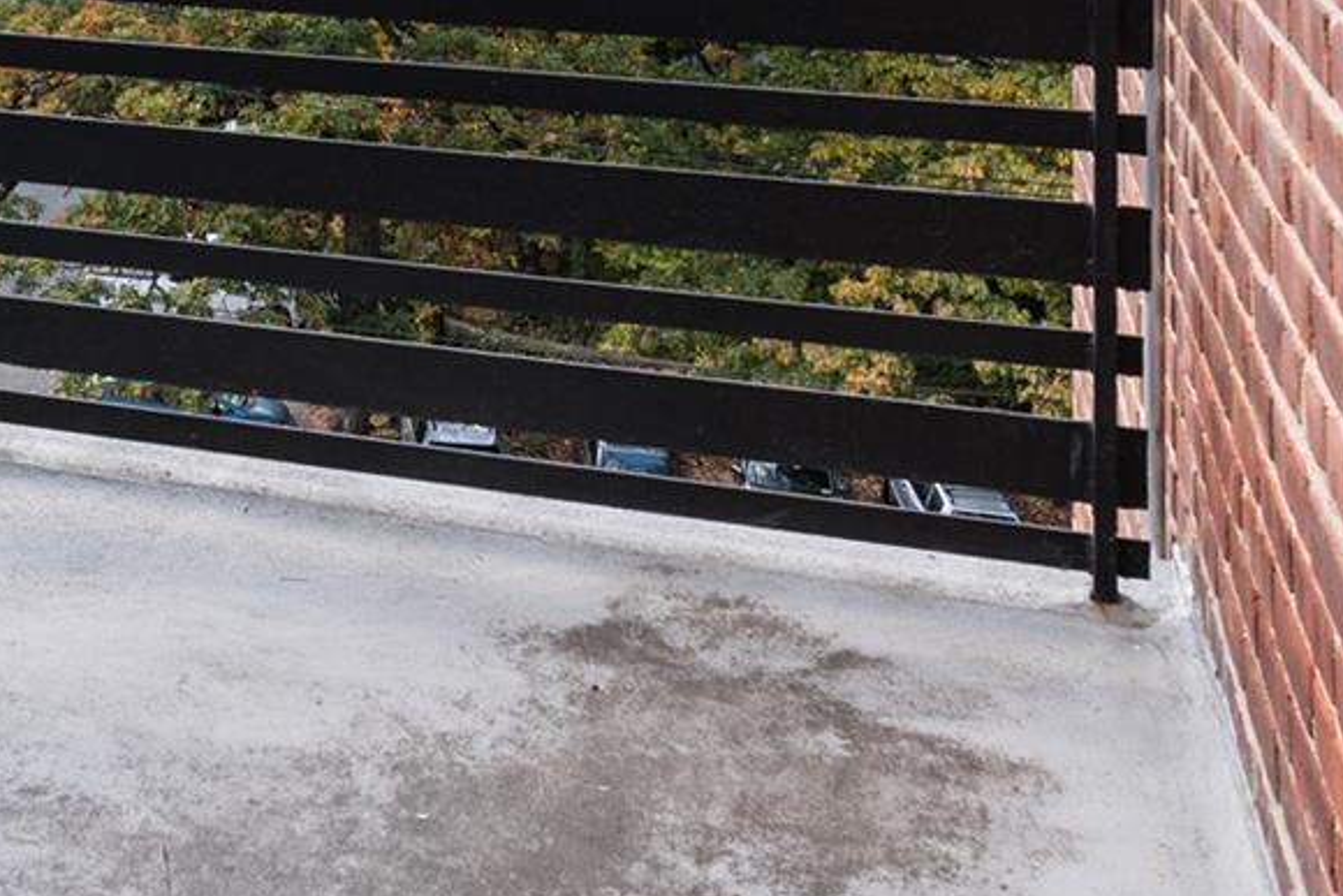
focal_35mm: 60
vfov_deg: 20.6
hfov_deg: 31.1
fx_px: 2239
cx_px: 28
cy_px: -274
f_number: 8
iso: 125
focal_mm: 17
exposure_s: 1/40
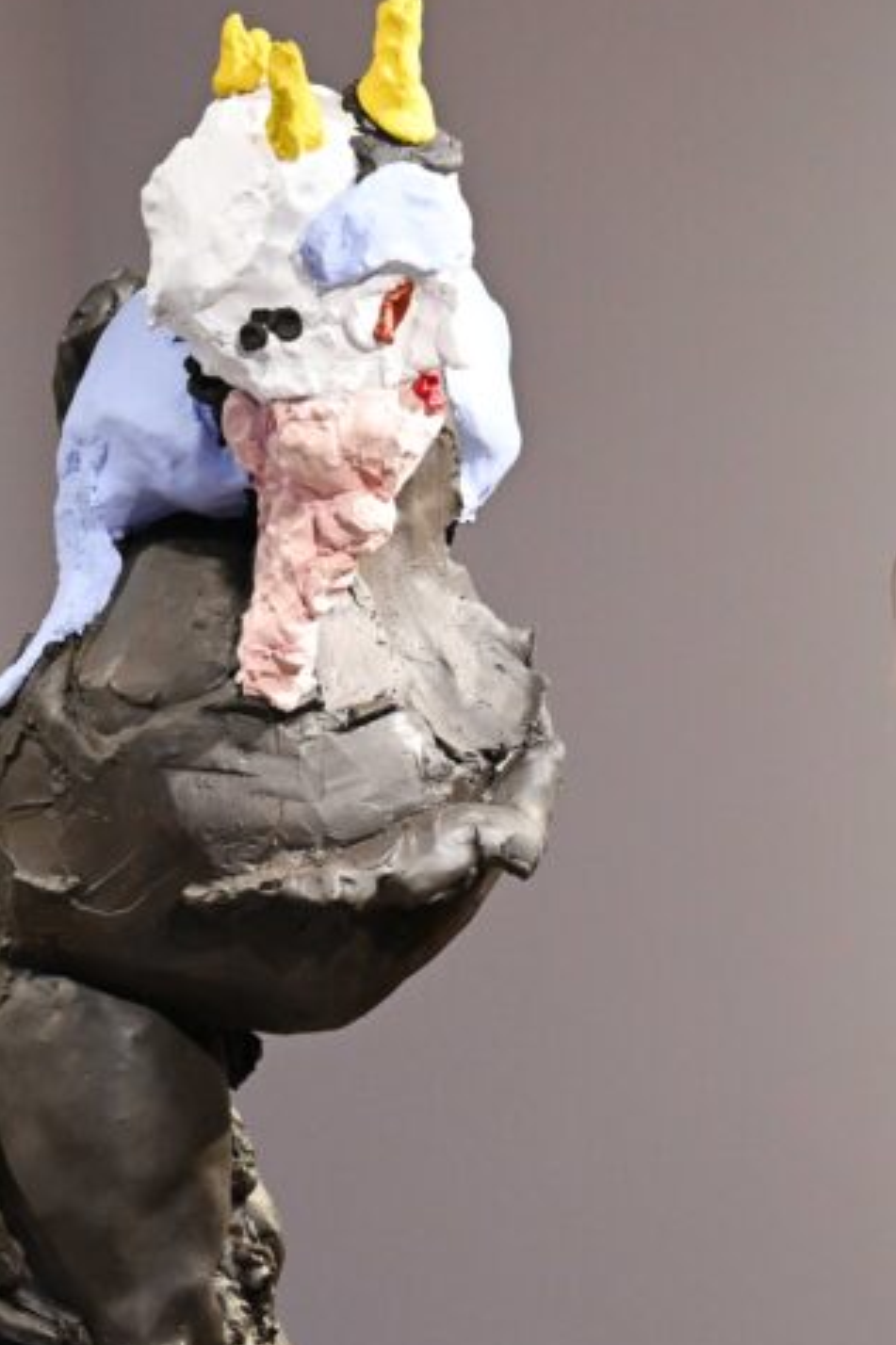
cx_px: 707
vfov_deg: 7.9
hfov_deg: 5.3
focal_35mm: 261
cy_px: 641
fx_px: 9750
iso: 2000
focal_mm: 115
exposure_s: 1/250
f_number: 4
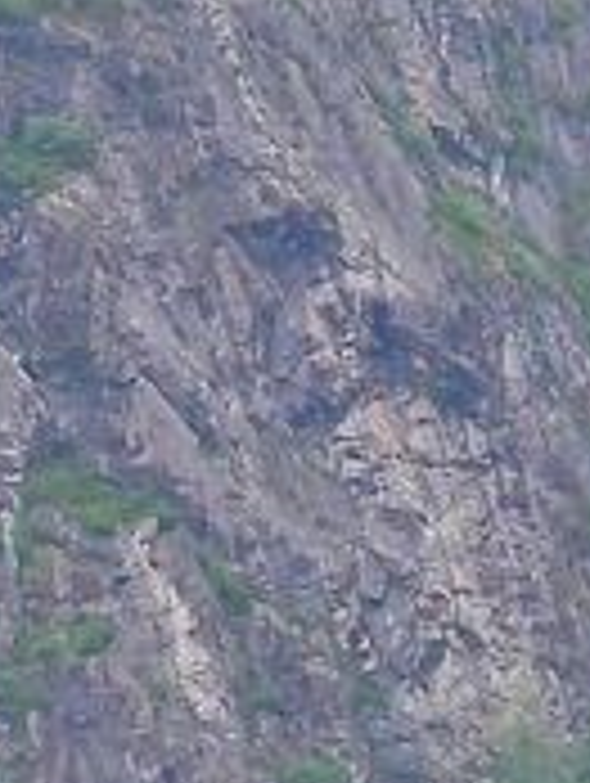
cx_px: 1599
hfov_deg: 1.3
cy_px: 639
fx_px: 25005
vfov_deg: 1.8
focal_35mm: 1103
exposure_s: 1/200
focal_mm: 26.8
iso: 100
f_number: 4.5
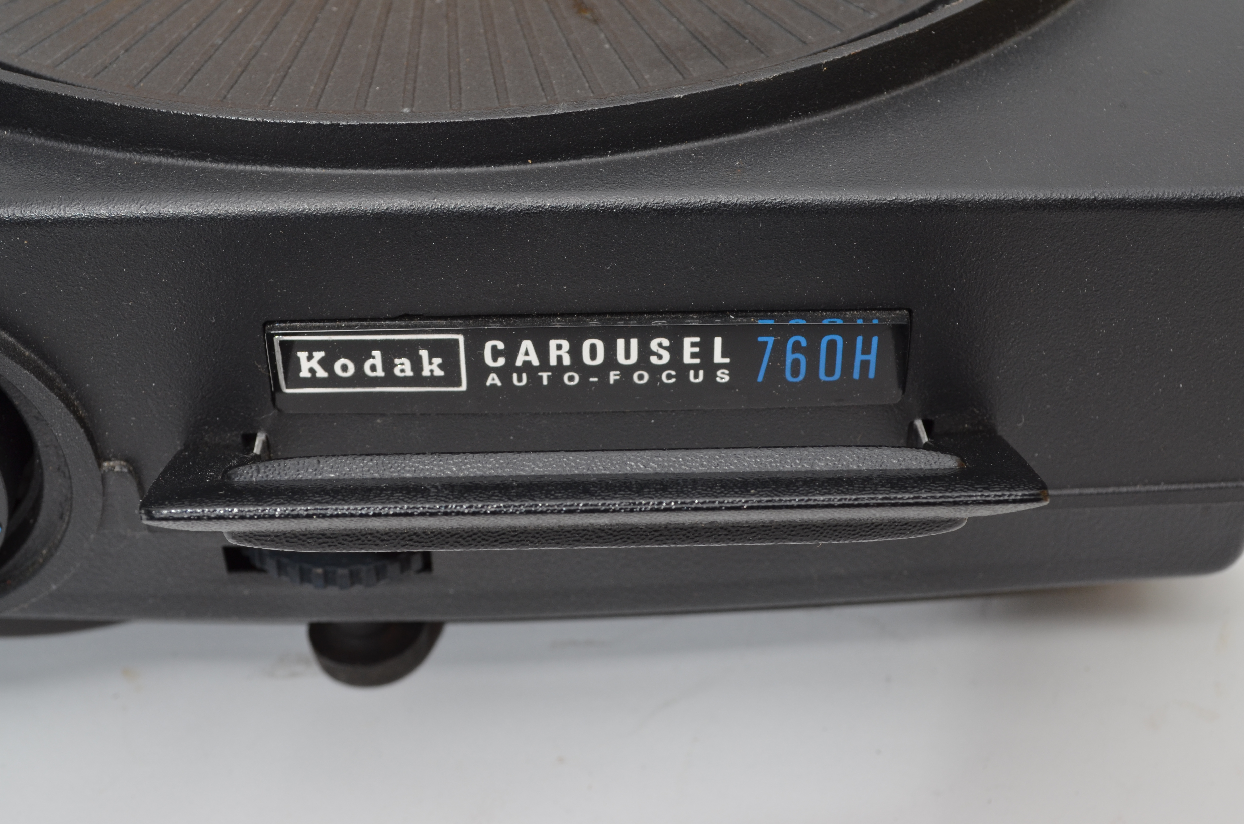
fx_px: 2069
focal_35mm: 60
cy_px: 412
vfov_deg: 22.5
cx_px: 622
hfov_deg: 33.5
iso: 250
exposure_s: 1/125
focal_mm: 40
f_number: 8
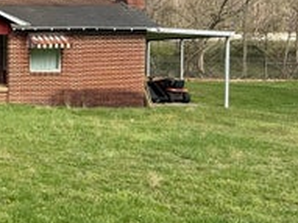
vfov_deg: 30.5
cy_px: 65
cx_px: -69
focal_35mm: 47
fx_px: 404
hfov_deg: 32.6
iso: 50
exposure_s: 1/888
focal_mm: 2.22
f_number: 2.2
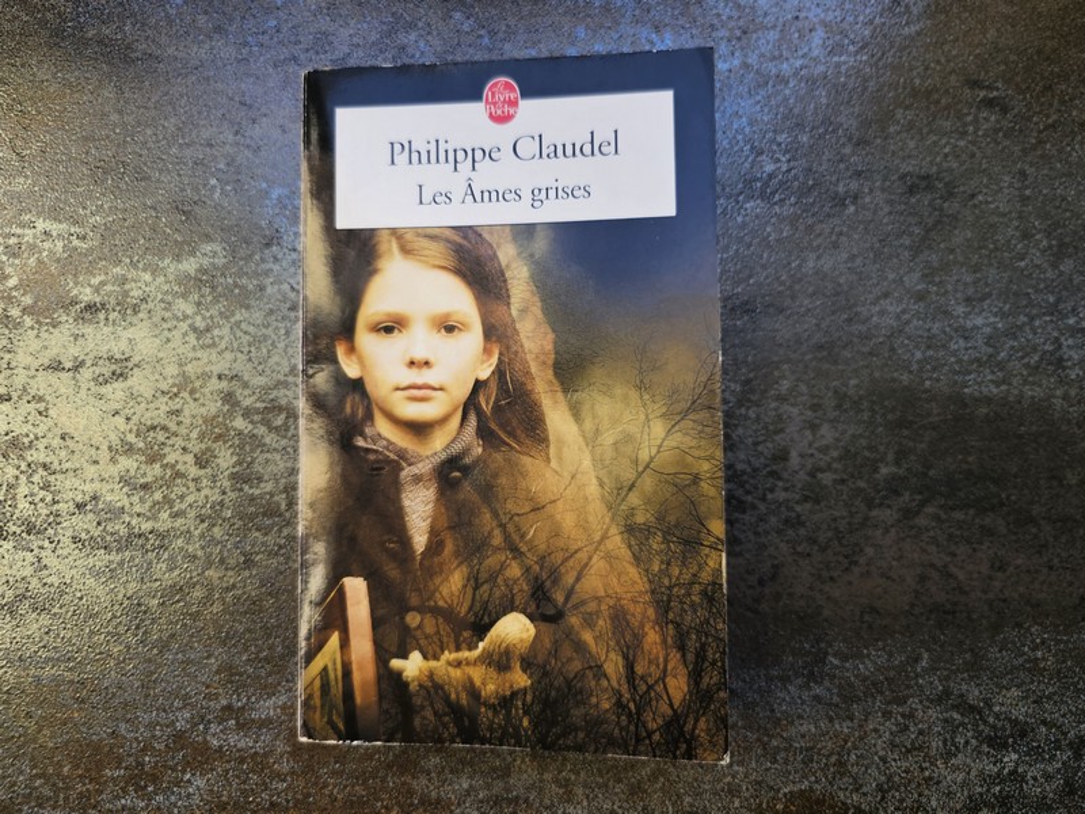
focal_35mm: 23
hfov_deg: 73.9
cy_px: 407
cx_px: 542
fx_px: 721
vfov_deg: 58.9
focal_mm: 6.3
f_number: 1.7
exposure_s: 1/180
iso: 20
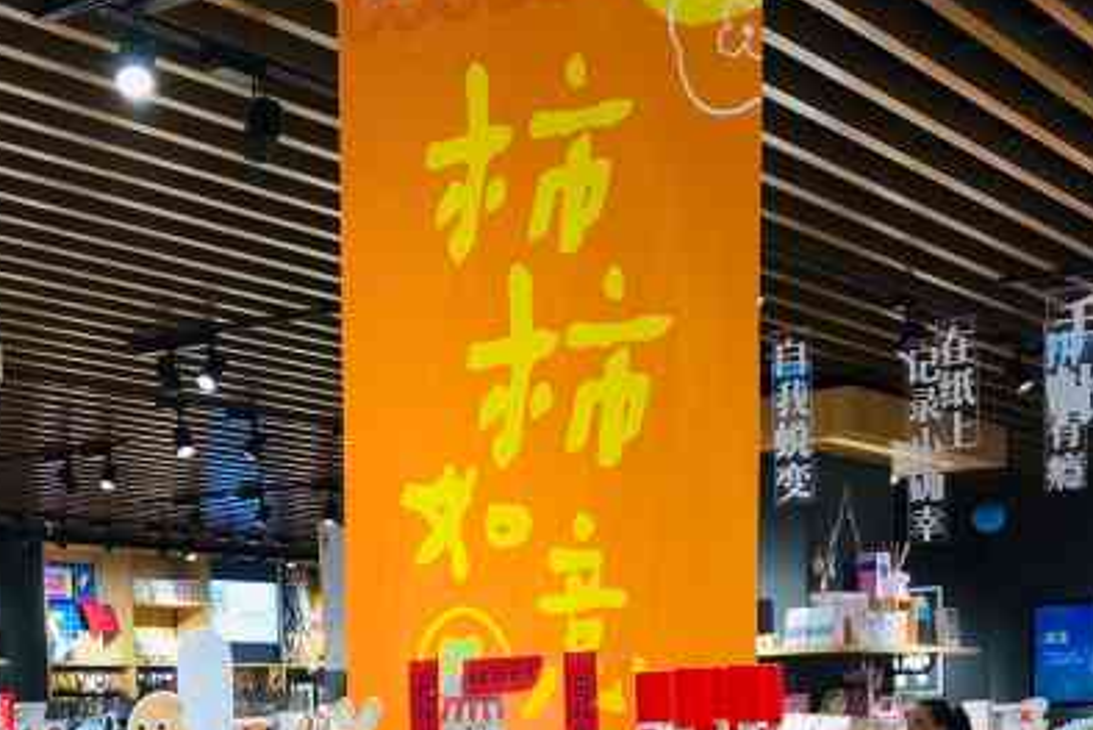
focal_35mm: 69
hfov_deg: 29.2
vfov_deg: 18.6
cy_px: 903
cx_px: 438
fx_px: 2096
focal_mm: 4
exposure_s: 1/50
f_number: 1.8
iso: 25
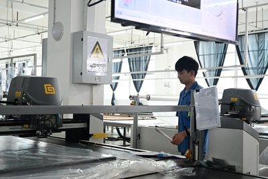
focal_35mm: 47
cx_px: 134
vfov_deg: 28.6
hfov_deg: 41.9
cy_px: 90
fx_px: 350
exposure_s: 1/200
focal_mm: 47
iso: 8000
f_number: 5
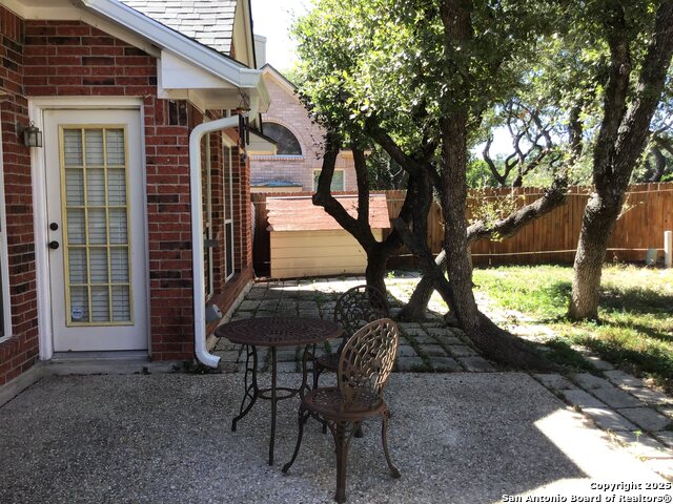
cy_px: 252
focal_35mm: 31
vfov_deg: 45.4
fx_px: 603
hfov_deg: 58.4
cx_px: 336
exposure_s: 1/163
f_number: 2.4
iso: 25
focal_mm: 3.3
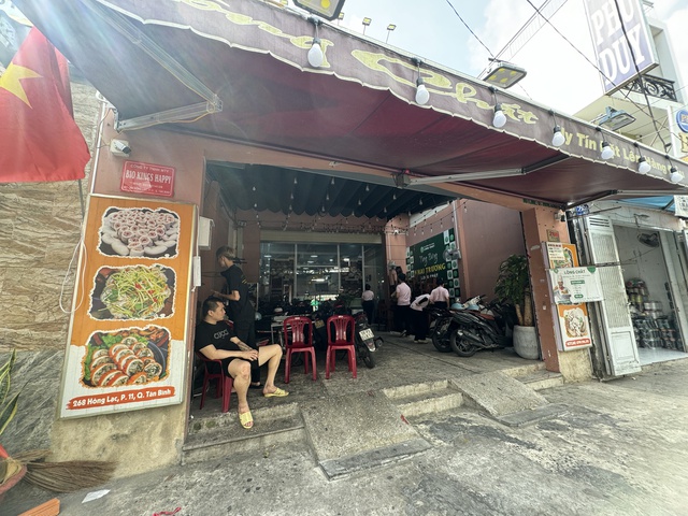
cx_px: 344
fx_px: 278
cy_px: 258
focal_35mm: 14
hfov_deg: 102.1
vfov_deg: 85.7
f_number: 2.2
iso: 64
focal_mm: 2.22
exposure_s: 1/99
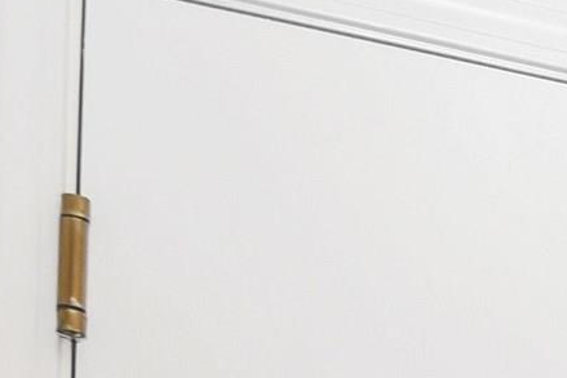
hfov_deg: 12.3
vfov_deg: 9.9
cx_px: 1563
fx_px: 1654
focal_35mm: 105
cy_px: 1122
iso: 500
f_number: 4.5
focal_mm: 10
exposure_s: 1/60
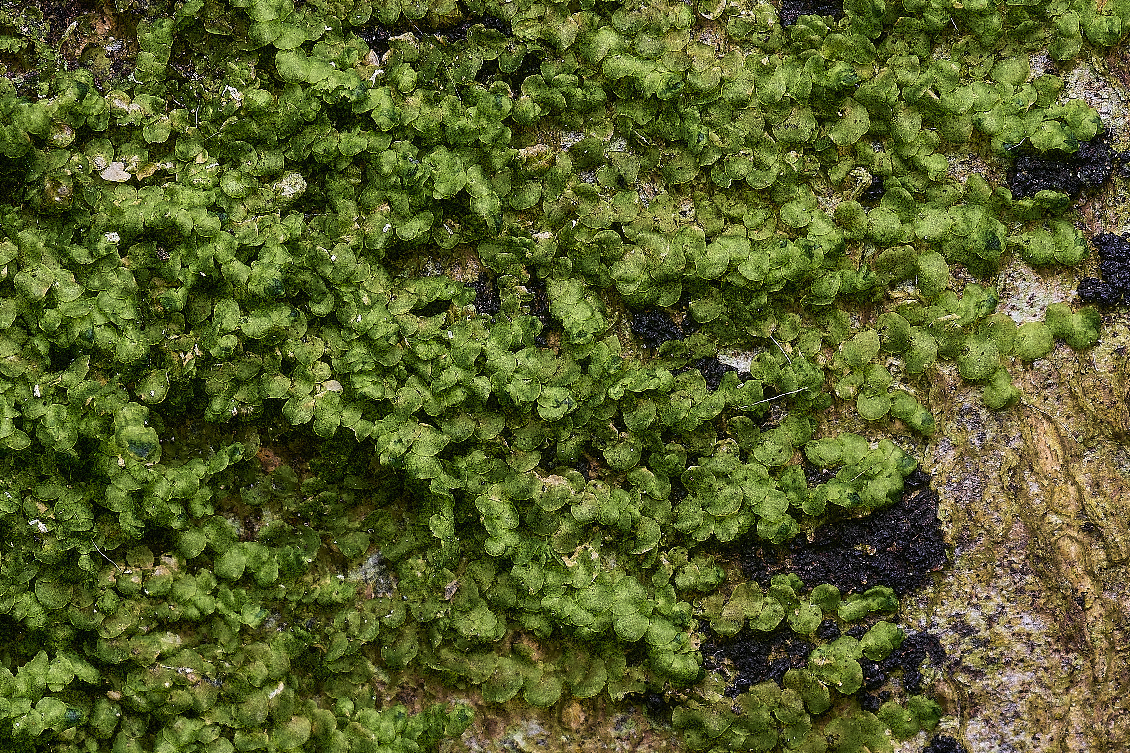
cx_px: 565
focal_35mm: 225
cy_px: 376
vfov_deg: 6.1
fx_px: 7062
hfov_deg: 9.1
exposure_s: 1/200
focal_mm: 147
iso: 640
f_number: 57
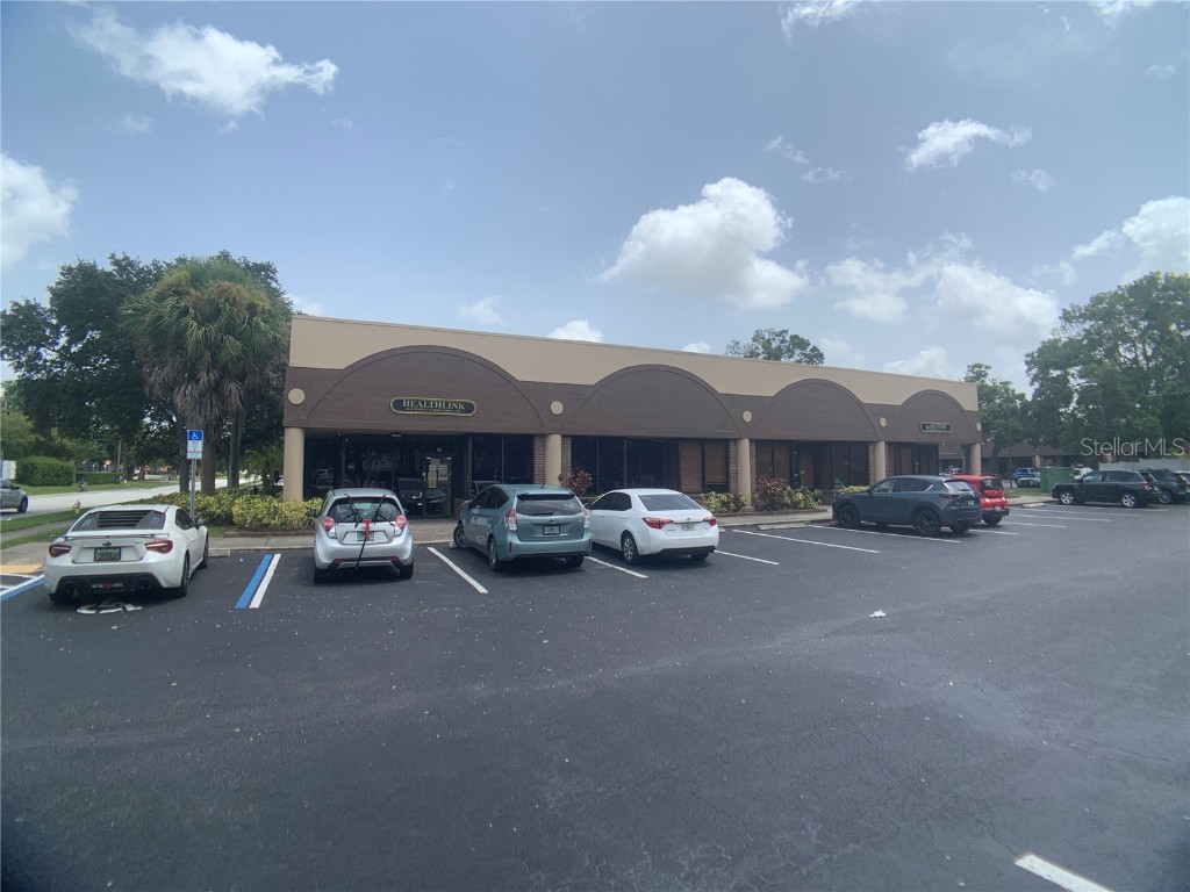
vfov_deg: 53.1
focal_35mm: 26
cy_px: 446
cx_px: 595
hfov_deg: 67.3
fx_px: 894
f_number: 1.8
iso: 25
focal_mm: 4.25
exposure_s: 1/2481
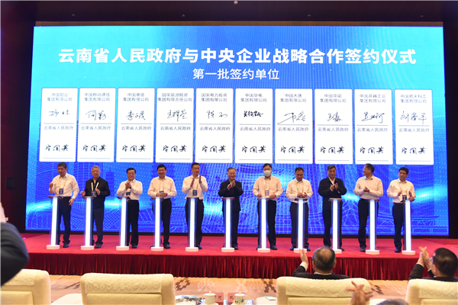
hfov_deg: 50.7
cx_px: 229
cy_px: 152
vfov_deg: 35.1
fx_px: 483
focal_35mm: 38
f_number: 4
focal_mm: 38
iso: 1000
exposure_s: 1/80
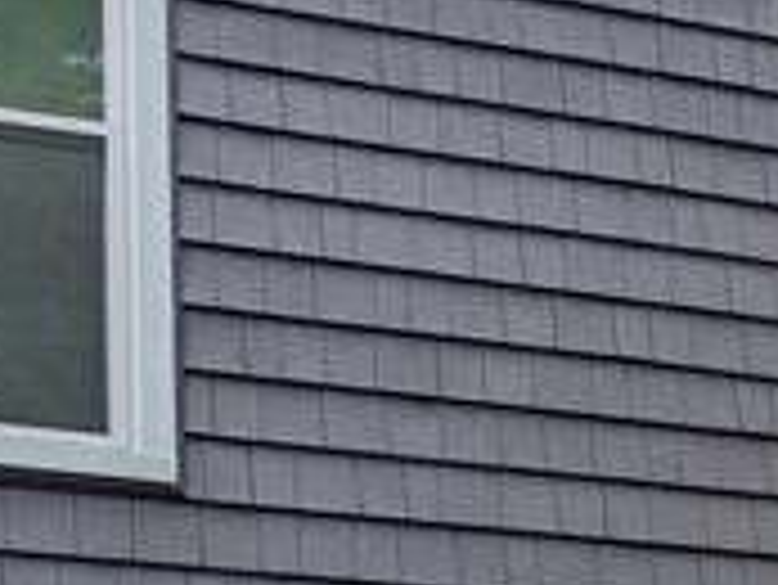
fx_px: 1597
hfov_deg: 26.6
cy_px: 1071
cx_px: 106
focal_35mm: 71
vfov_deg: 16.9
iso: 52
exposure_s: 1/803
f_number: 1.7
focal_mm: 2.02
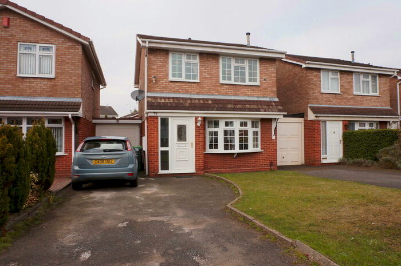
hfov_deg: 73.8
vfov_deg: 53.0
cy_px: 133
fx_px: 267
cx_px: 200
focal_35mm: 24
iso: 200
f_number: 13
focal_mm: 16
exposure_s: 1/100
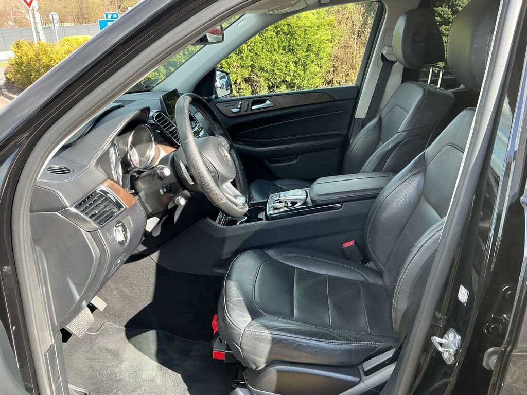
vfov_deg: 48.2
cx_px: 264
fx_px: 442
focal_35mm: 29
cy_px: 198
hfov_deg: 61.7
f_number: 1.8
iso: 25
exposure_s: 1/120
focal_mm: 3
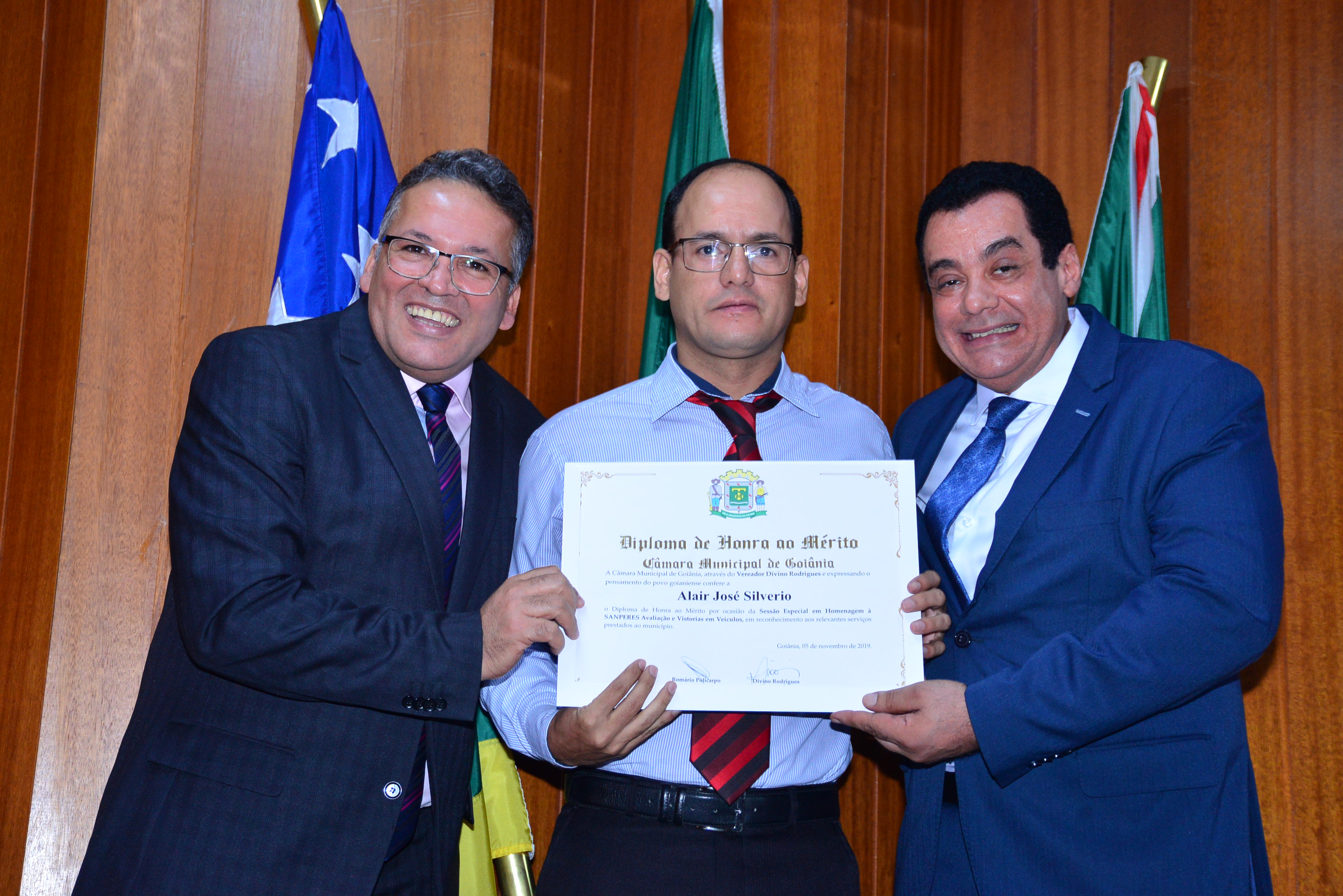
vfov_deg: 20.9
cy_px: 448
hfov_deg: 30.9
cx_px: 672
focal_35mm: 65
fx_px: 2426
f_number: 5
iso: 2000
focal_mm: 65
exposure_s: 1/125
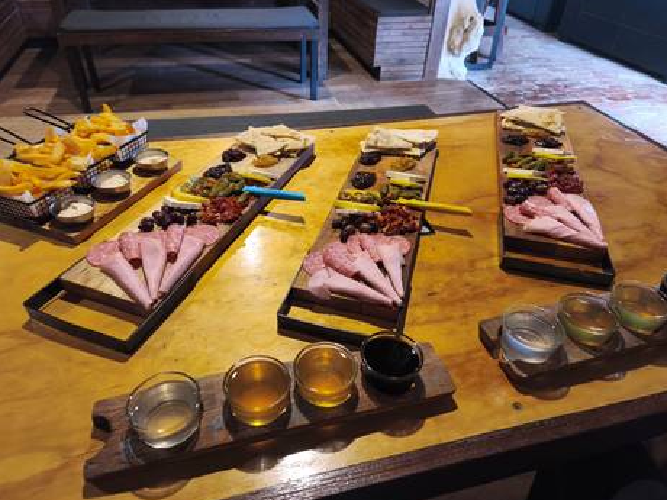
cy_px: 249
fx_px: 462
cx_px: 323
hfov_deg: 71.6
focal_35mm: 24
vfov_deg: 56.8
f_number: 1.7
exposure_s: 1/50
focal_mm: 5.35
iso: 640
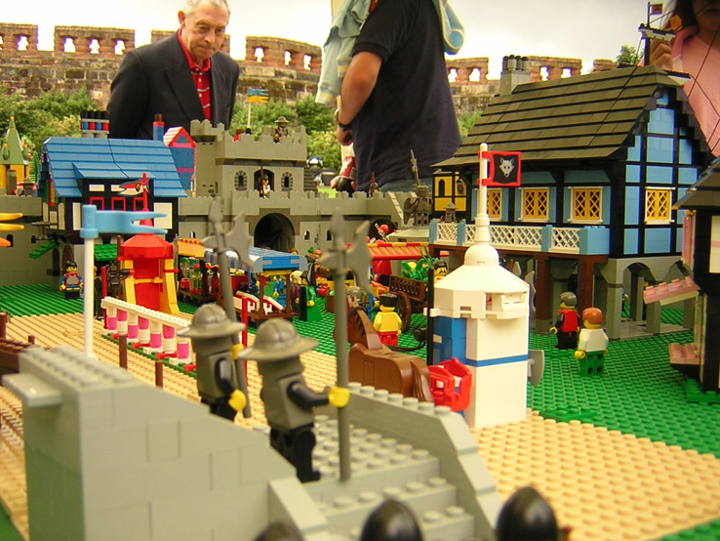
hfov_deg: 47.8
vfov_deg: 36.8
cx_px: 331
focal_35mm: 39
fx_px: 811
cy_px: 282
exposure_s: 1/322
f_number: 2.6
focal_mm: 4.7
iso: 100
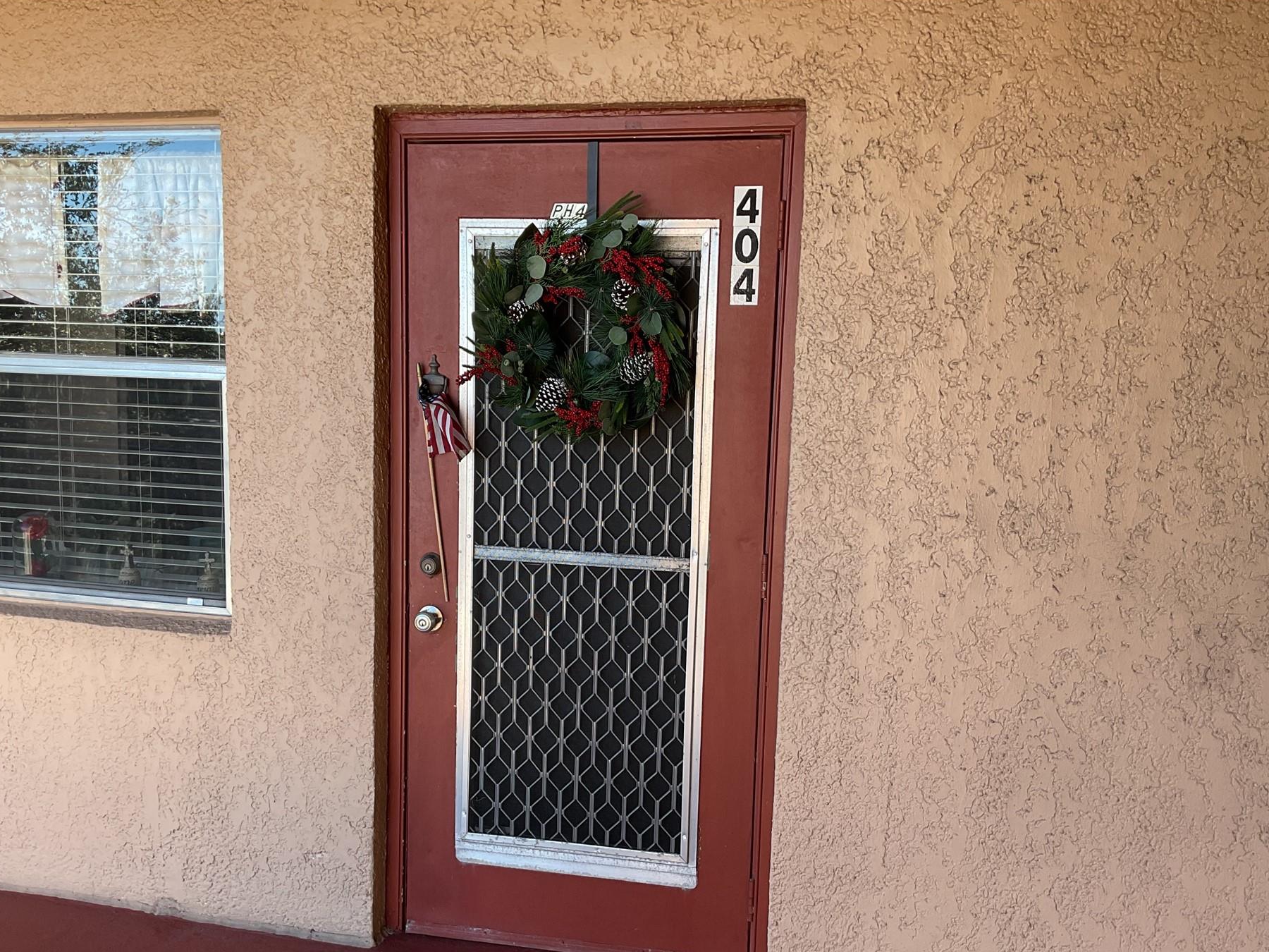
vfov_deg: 42.9
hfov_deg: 55.3
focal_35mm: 33
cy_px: 535
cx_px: 615
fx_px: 1210
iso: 20
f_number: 1.8
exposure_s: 1/120
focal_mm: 3
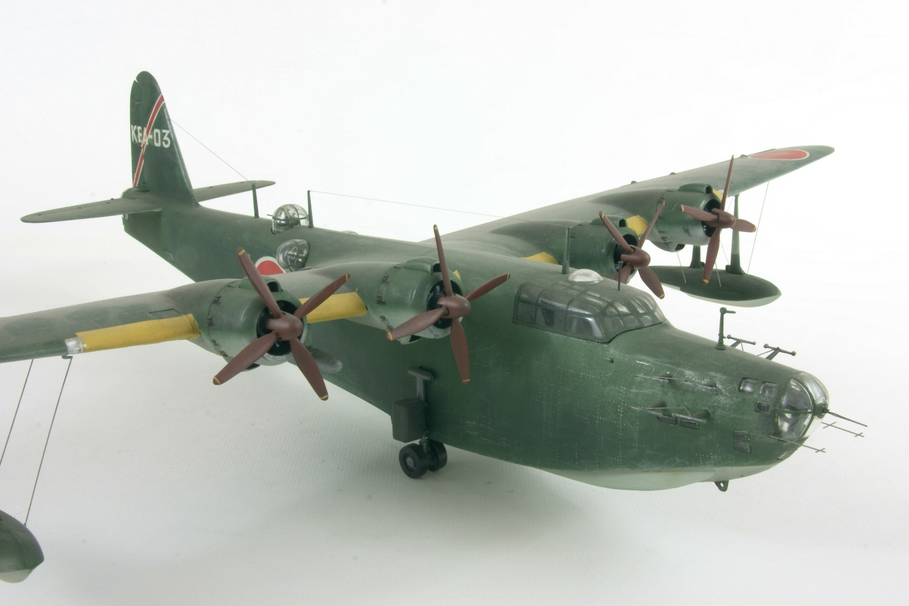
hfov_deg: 46.4
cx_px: 454
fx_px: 1060
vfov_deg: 31.9
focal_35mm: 42
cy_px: 303
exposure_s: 2
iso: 80
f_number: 29
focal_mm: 28
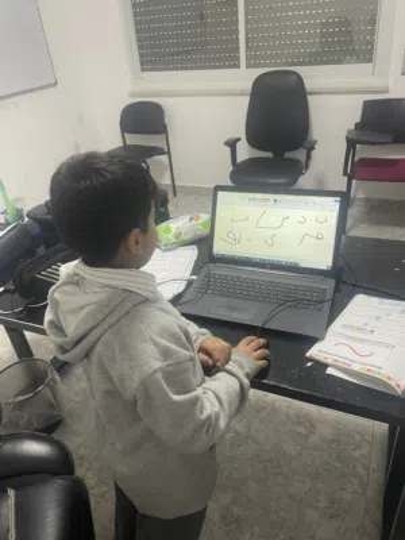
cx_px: 202
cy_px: 270
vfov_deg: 67.3
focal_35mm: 26
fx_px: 406
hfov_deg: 53.1
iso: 125
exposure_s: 1/50
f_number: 1.6
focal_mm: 4.2
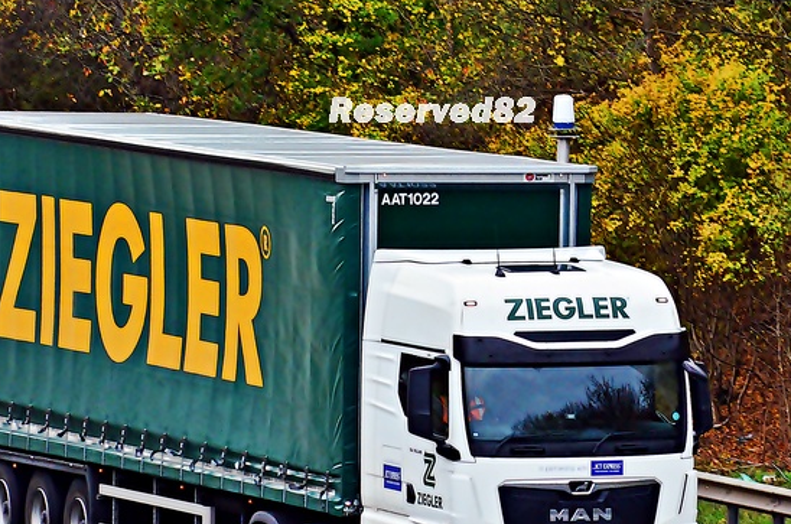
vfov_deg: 3.7
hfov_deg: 5.6
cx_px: 346
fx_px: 8157
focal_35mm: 372
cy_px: 329
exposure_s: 1/500
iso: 2000
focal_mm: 170
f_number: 6.3
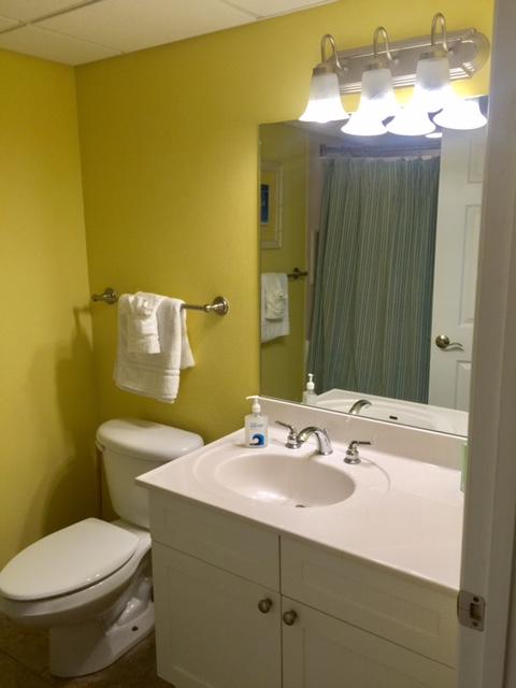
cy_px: 344
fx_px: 576
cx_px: 258
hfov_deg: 48.2
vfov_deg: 61.7
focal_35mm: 29
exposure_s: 1/30
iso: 32
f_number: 2.2
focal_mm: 4.15
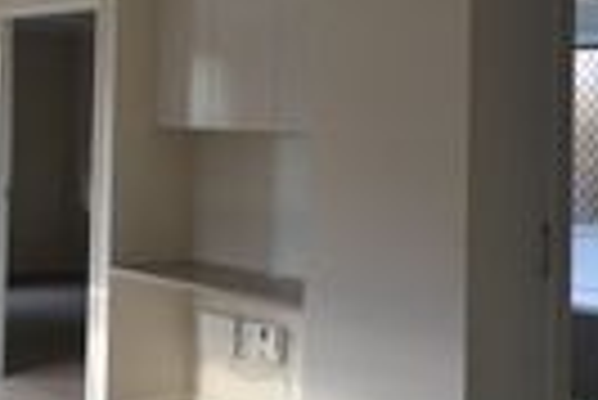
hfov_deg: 27.1
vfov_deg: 19.7
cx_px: -45
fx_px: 1143
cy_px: 88
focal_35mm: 69
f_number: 4.5
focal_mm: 13
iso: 900
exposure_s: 1/60
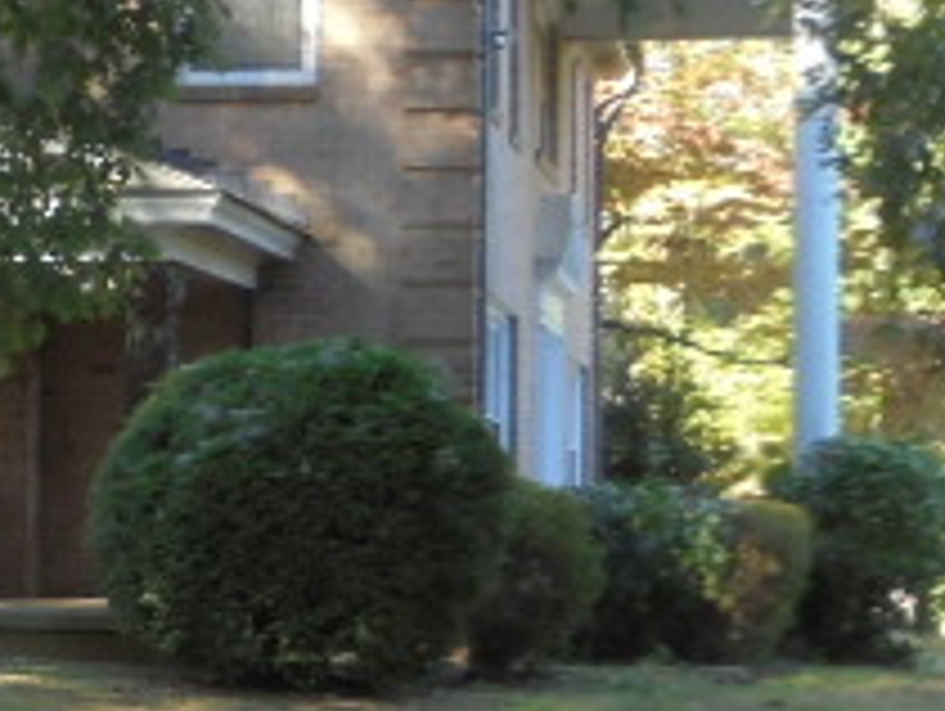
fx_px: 4072
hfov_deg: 13.1
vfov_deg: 10.0
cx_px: 108
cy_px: 324
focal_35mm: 149
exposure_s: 1/60
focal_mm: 8.9
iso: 200
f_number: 4.8
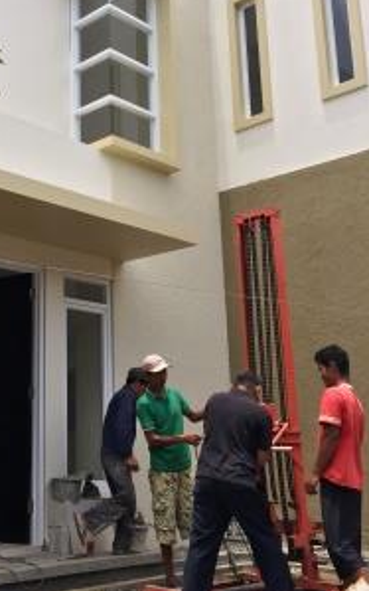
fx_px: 740
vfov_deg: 43.3
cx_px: 57
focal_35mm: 46
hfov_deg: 27.3
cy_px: 241
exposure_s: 1/1799
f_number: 2.2
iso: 32
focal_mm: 4.15
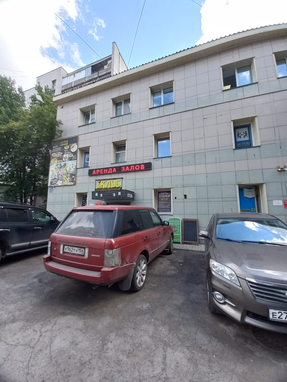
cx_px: 144
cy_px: 191
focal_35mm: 13
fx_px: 144
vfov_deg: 106.2
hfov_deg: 89.9
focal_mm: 1.42
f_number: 2.2
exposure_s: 1/217
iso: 40
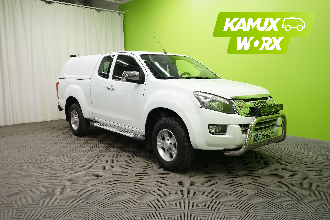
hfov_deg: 63.7
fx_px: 266
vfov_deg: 45.0
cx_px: 165
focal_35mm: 29
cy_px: 110
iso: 800
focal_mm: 29
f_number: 5.6
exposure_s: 1/50
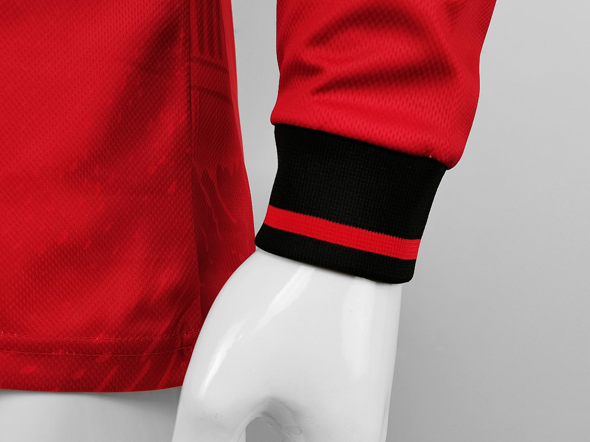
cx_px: 295
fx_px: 733
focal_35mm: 43
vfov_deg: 33.6
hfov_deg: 43.9
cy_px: 221
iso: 125
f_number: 1.8
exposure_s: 1/60
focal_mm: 5.58
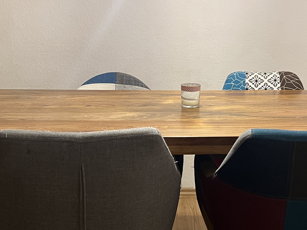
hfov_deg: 34.3
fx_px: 497
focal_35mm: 56
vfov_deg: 26.0
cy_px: 151
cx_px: 177
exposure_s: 1/50
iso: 400
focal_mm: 5.7
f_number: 1.5
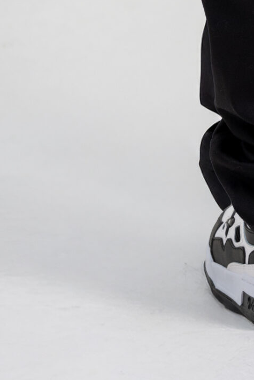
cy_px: -241
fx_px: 2463
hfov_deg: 5.8
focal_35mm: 233
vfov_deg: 8.6
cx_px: 405
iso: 320
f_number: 6.3
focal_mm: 43.2
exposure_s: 1/125
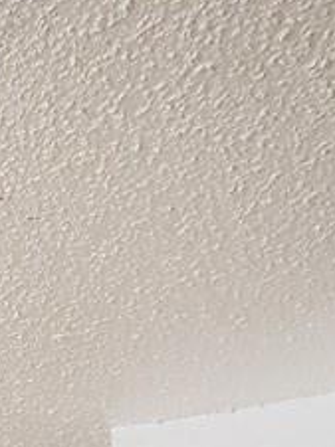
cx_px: -402
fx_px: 1525
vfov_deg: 13.3
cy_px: 999
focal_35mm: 118
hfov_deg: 11.0
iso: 200
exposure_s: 1/120
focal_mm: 4.3
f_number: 2.4
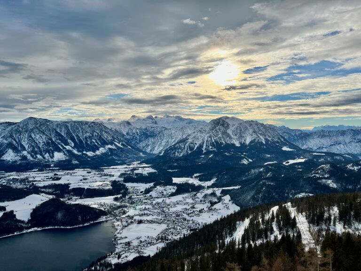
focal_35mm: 26
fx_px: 271
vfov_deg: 53.1
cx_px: 180
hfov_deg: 67.3
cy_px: 136
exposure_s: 1/12658
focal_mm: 5.7
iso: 50
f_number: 1.5
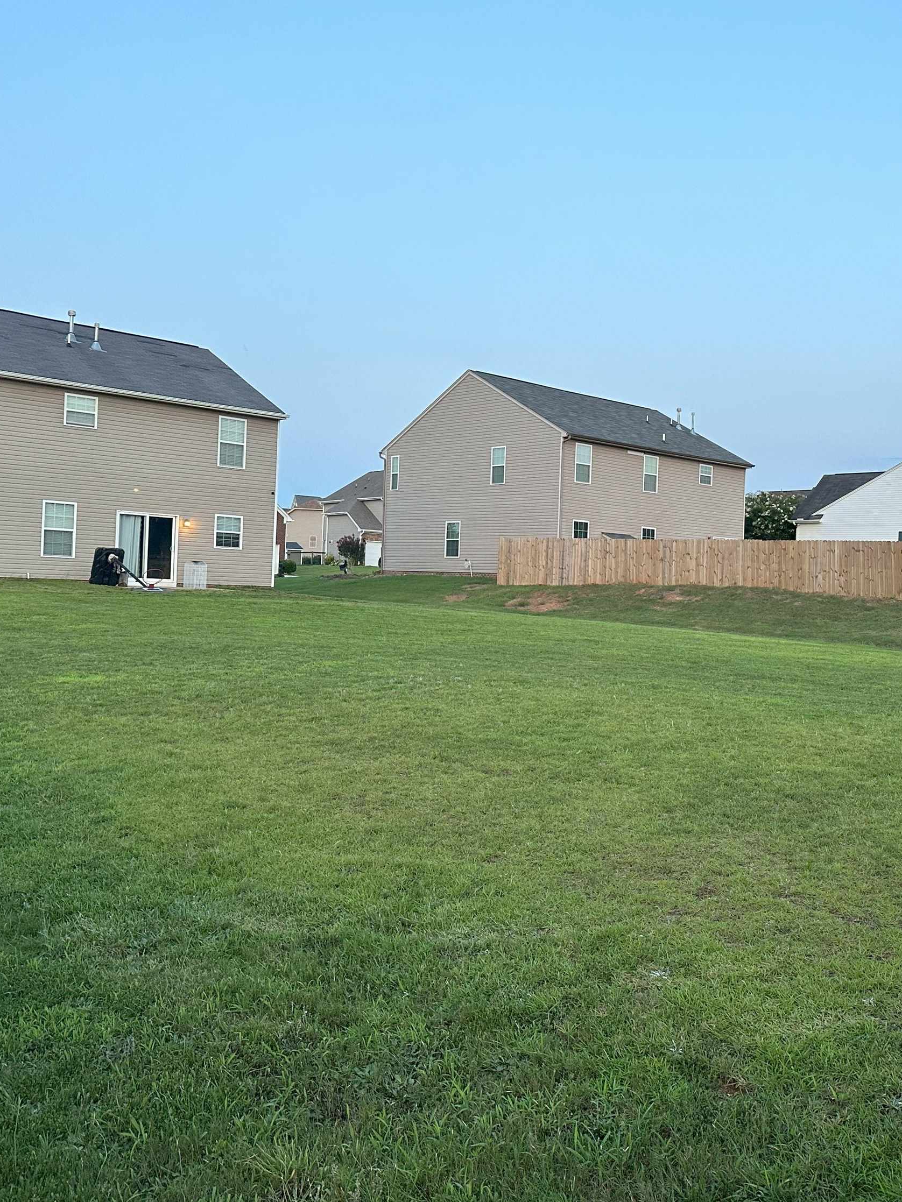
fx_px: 1146
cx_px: 624
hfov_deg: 42.2
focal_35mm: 33
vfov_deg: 55.3
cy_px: 593
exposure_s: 1/121
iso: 160
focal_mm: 6.86
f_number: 1.78
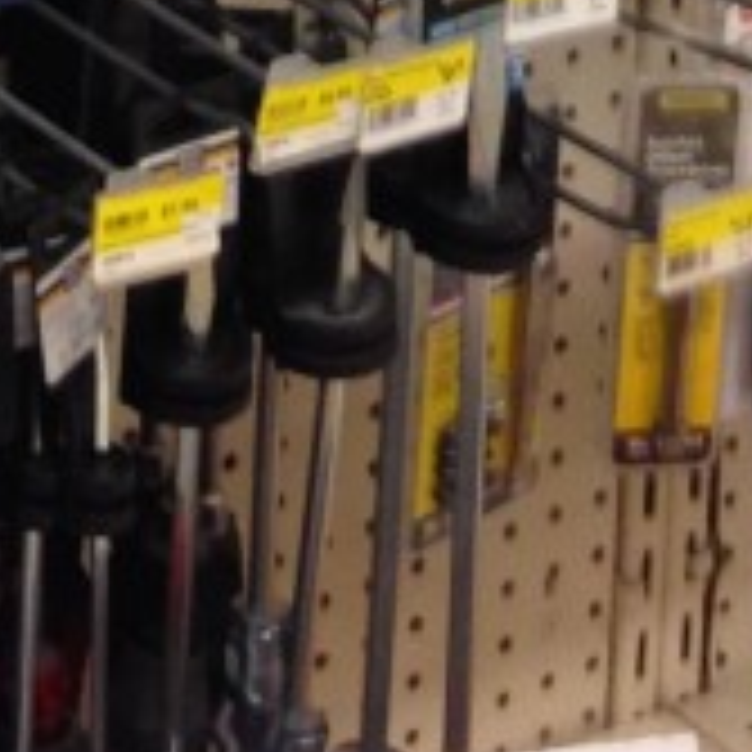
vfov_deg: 8.7
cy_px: -1144
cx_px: -468
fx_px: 4399
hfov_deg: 9.4
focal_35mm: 179
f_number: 2.4
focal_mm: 4.12
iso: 100
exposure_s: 1/20
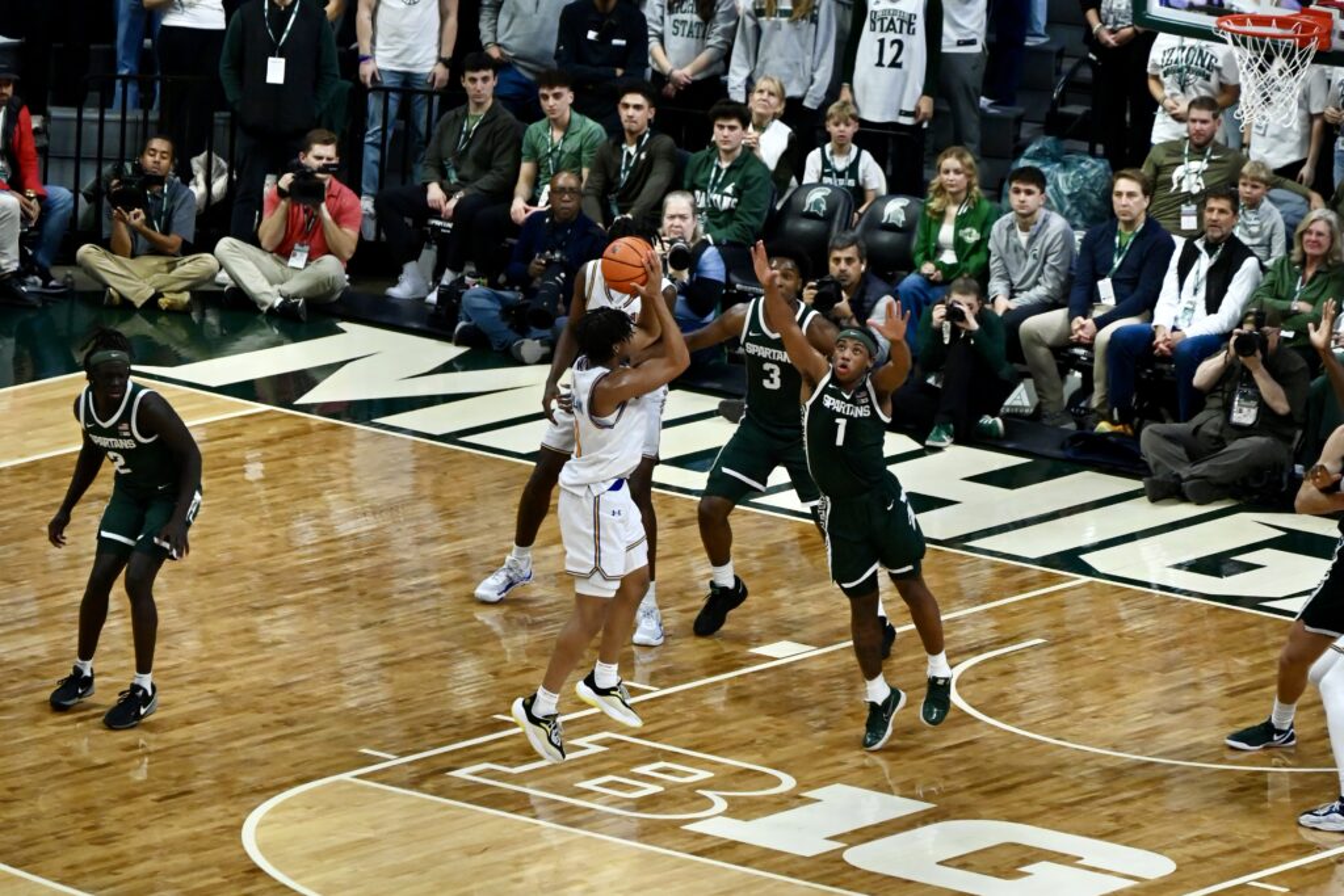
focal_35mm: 200
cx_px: 672
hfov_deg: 10.3
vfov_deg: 6.9
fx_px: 7467
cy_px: 448
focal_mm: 200
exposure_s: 1/1000
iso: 5000
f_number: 6.3
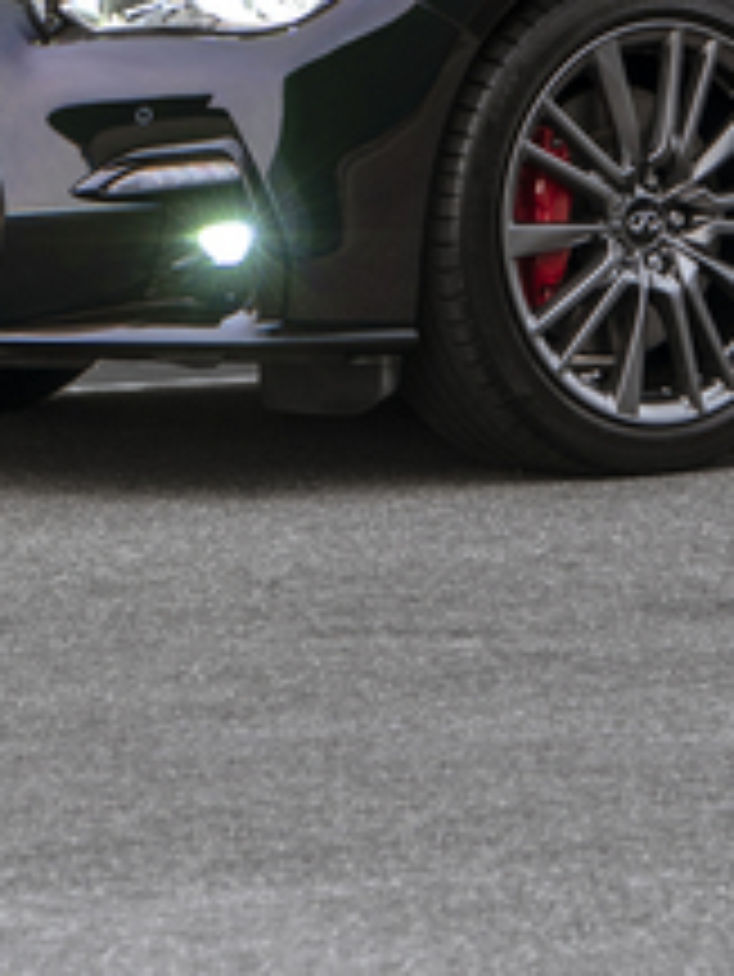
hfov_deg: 4.8
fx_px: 8699
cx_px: 928
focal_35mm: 308
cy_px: -558
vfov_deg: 6.3
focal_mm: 58
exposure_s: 1/1.67
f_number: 5
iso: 64
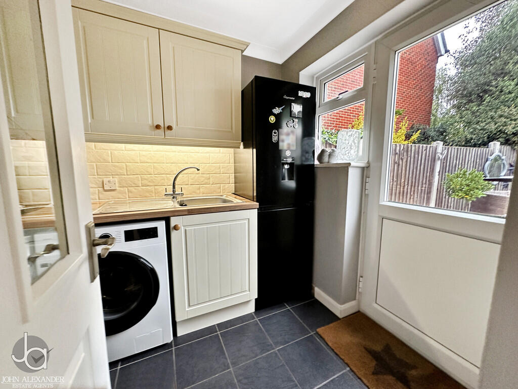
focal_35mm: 14
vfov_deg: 85.7
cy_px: 194
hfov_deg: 102.1
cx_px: 259
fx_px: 209
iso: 250
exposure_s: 1/99
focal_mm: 2.22
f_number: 2.2
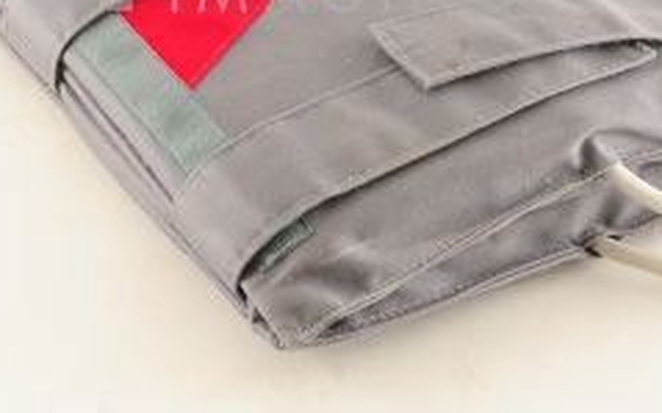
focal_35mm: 128
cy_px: -54
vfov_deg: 10.1
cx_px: 241
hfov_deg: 16.3
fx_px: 2308
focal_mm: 50
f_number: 11
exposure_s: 1/125
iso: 1600
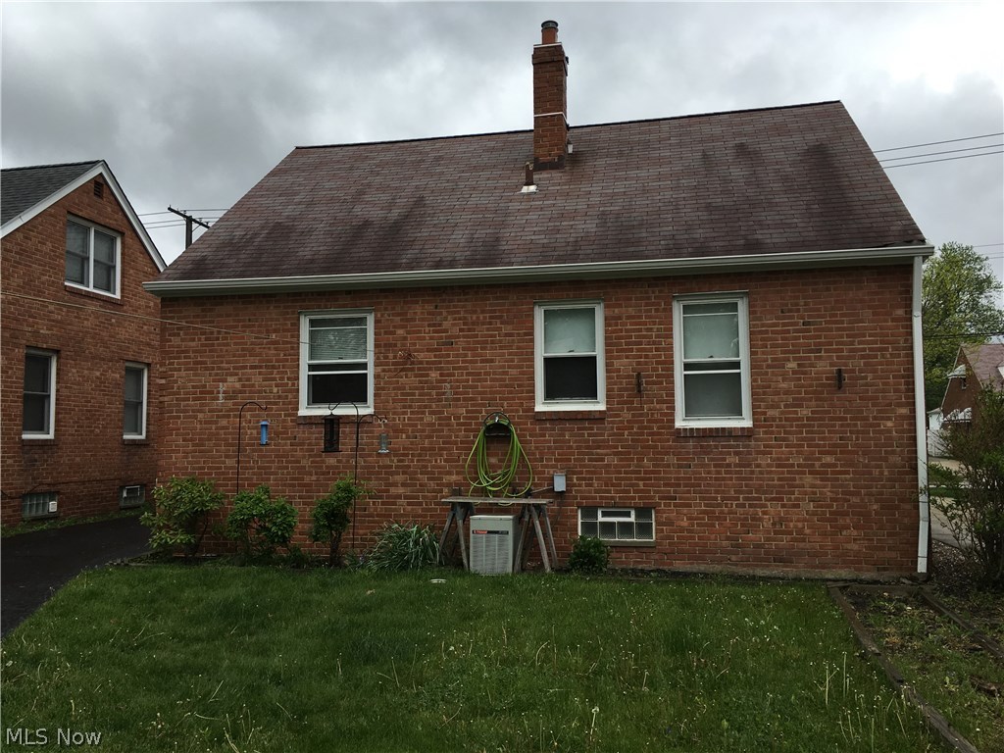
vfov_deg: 48.2
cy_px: 376
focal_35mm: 29
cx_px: 502
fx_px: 841
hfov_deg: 61.7
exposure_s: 1/686
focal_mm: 4.15
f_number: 2.2
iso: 25
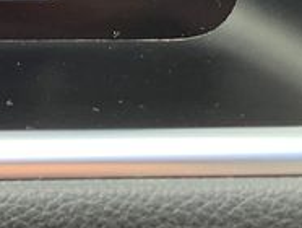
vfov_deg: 9.8
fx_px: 1249
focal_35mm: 143
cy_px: -199
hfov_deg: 11.5
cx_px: -416
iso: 64
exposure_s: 1/121
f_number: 1.8
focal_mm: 4.25
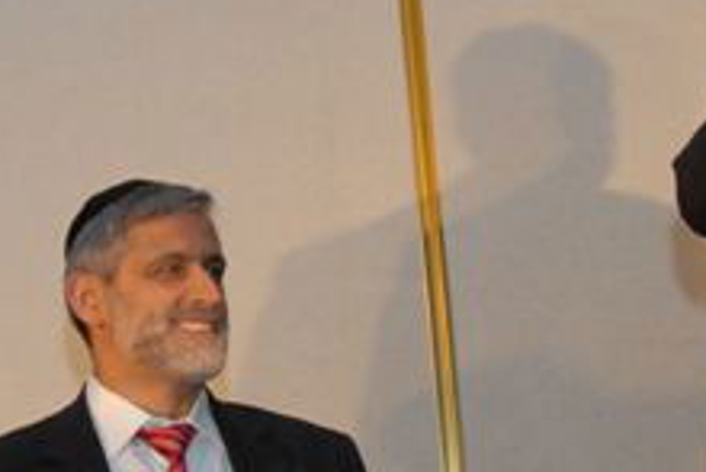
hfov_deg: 14.4
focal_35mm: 142
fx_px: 2787
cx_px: 282
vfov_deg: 9.7
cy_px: 254
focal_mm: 26
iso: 640
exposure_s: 1/60
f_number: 5.6
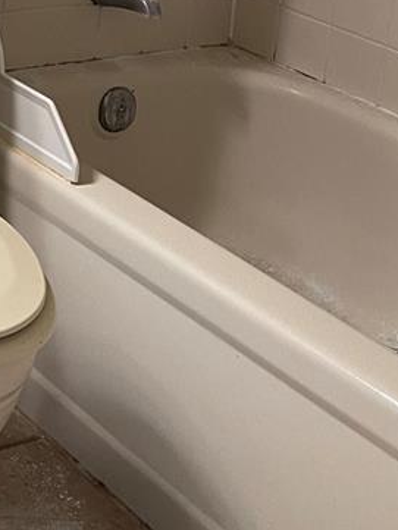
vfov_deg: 20.6
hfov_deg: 15.9
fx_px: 1272
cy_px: -232
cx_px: -247
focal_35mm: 83
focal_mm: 5.1
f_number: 1.6
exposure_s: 1/60
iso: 100
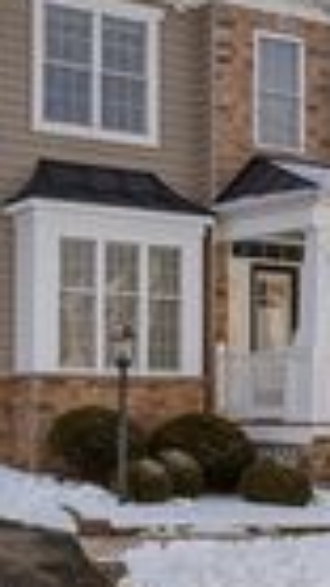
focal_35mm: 79
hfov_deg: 15.3
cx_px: 173
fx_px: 1231
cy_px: 306
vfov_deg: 26.9
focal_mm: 21
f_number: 8
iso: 640
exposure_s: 1/800
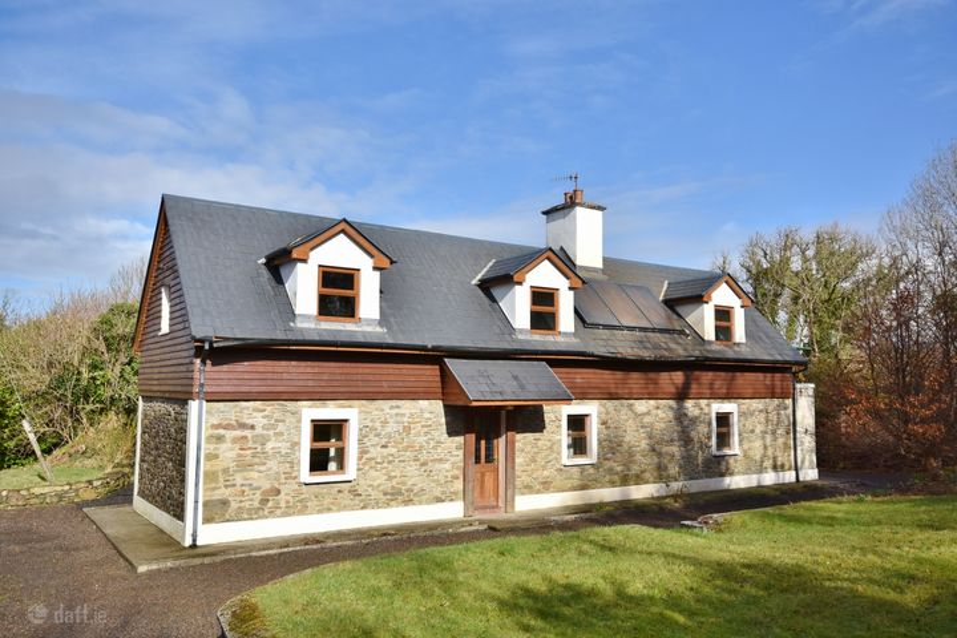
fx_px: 399
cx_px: 478
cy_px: 319
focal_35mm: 15
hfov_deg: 100.4
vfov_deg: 77.3
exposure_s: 1/500
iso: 320
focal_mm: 10
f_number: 8
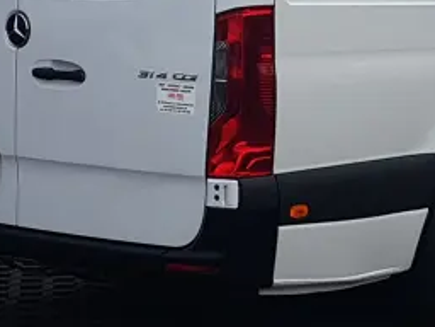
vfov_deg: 21.8
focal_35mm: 65
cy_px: 5
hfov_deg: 29.0
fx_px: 817
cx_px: 365
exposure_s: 1/1104
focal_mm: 4.2
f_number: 1.7
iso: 40
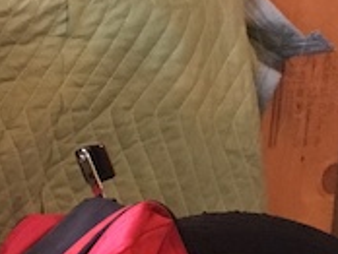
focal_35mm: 133
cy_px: 372
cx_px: -377
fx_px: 1300
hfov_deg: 12.6
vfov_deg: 10.8
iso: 250
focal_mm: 4.15
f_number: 2.2
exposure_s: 1/15
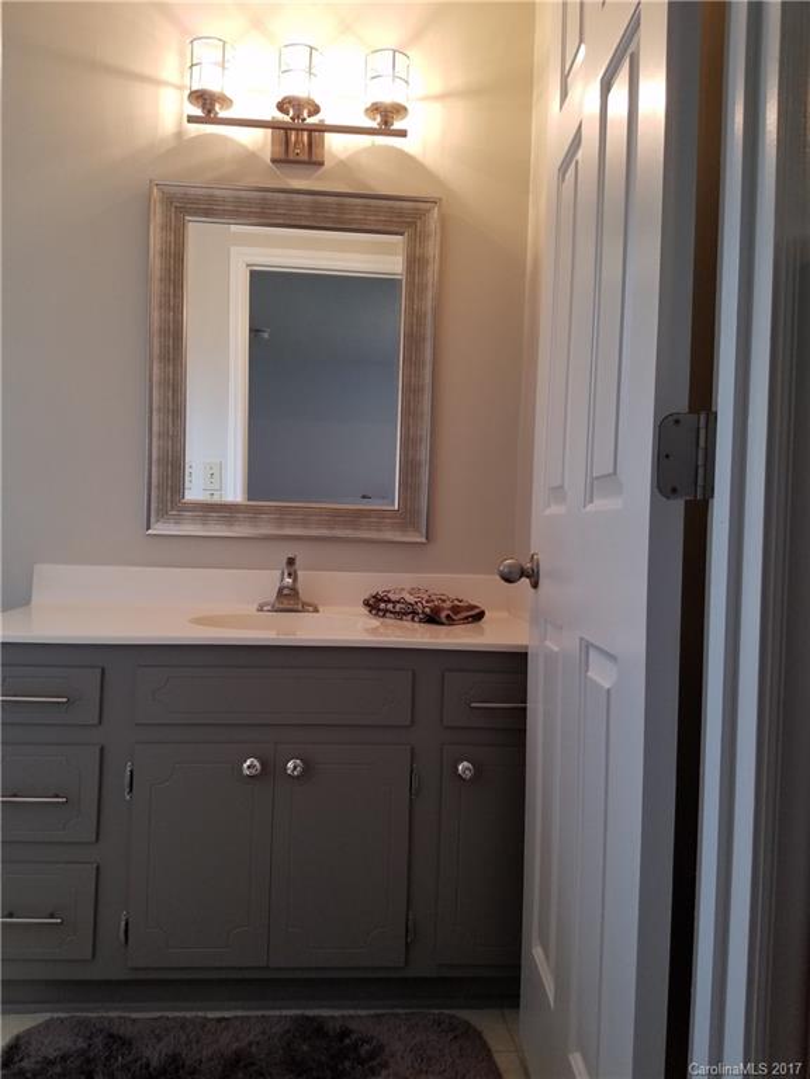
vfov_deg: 67.3
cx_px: 405
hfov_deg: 53.1
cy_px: 540
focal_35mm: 26
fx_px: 811
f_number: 1.7
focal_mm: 4.2
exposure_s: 1/60
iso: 80
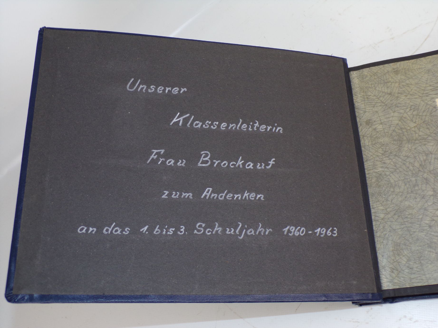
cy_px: 164
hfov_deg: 50.1
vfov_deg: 38.7
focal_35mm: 37
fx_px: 468
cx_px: 219
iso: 100
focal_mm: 6.6
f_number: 3.3
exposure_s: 1/34
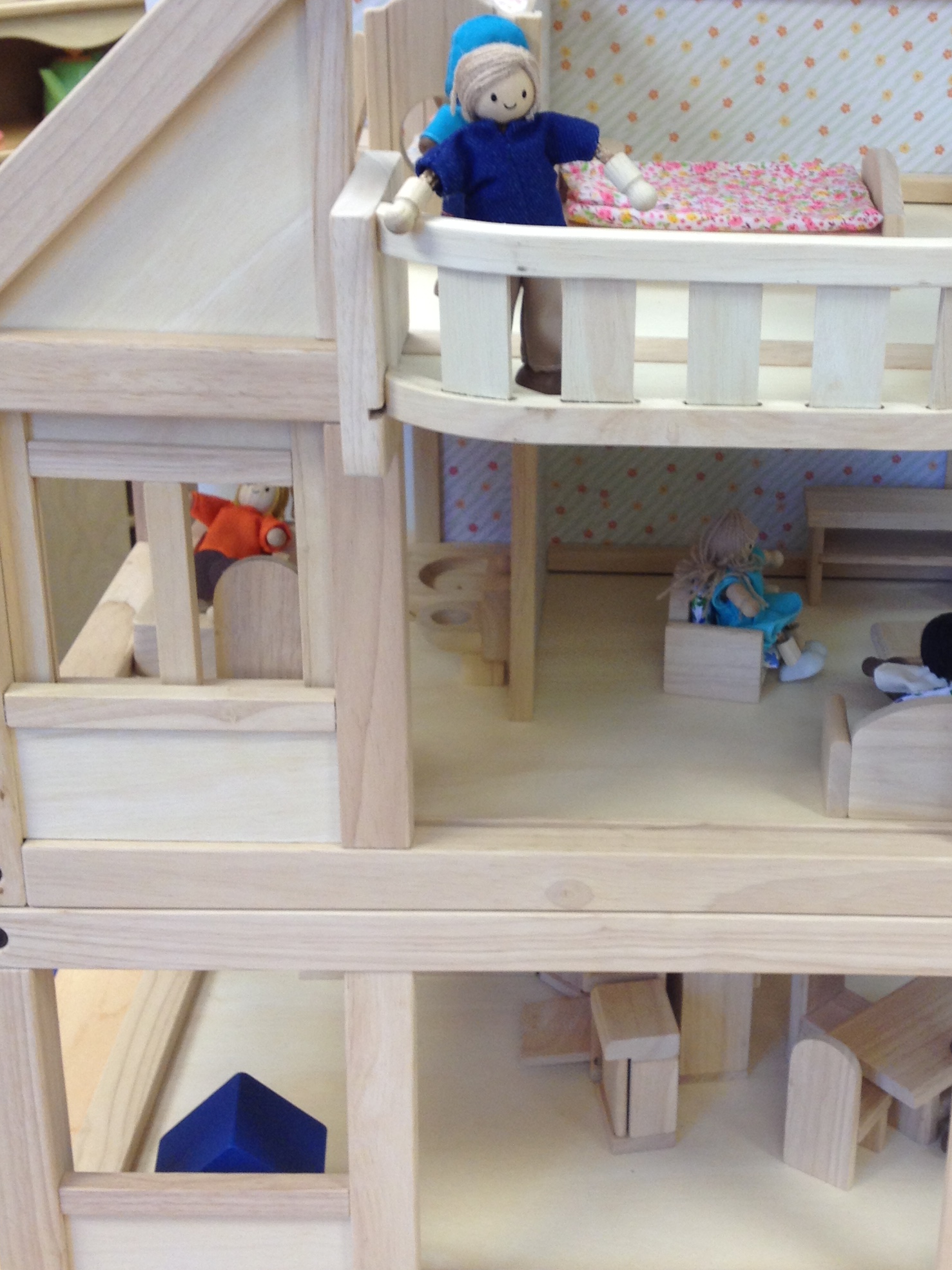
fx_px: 2127
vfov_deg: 33.2
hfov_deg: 24.9
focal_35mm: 58
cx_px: 742
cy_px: 557
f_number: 2.4
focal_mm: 4.28
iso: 50
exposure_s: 1/20
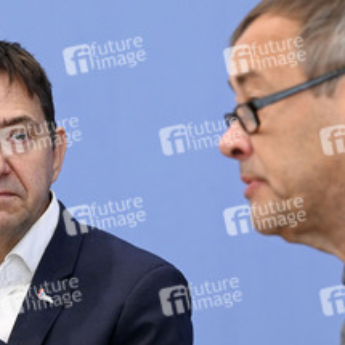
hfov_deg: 4.9
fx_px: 4025
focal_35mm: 357
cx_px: 62
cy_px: 177
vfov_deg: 4.9
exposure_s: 1/500
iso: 4000
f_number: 6.3
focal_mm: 200
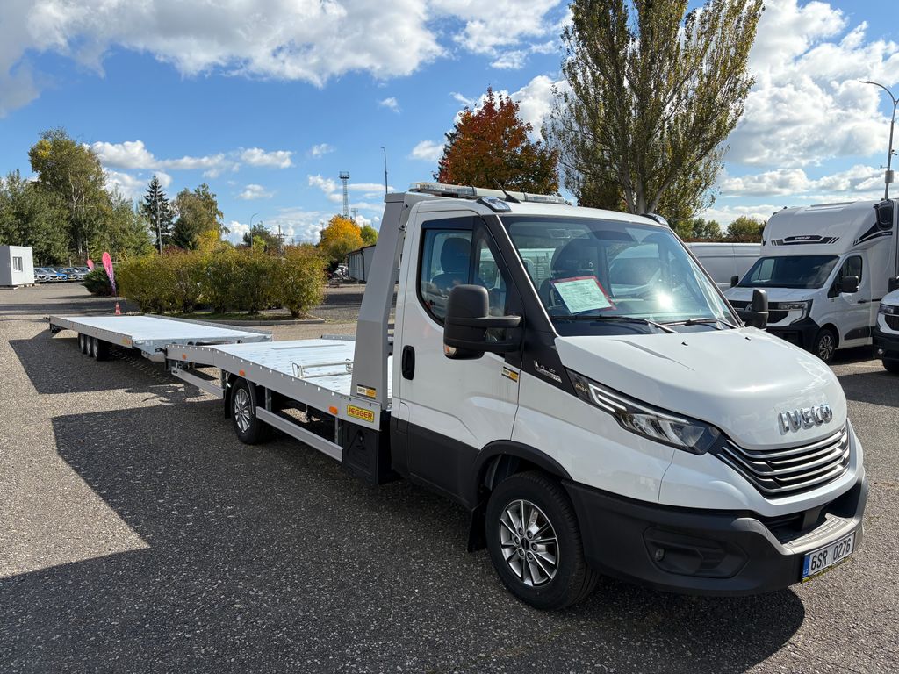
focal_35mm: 26
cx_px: 450
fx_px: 675
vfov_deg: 53.1
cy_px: 337
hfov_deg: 67.3
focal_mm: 5.96
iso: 50
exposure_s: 1/3448
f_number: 1.6
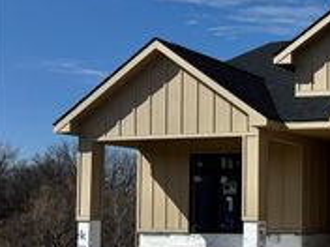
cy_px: 197
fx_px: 648
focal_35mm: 68
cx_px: 461
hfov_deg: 24.0
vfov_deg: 21.4
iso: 80
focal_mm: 6.76
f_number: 1.78
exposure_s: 1/9009
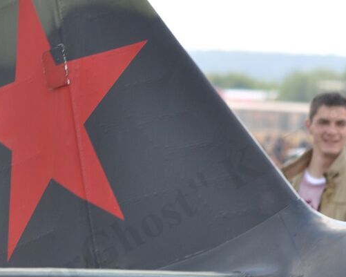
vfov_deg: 2.1
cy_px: 205
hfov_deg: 2.6
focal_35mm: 754
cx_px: 174
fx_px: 7723
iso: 200
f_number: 8
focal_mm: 210
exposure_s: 1/160
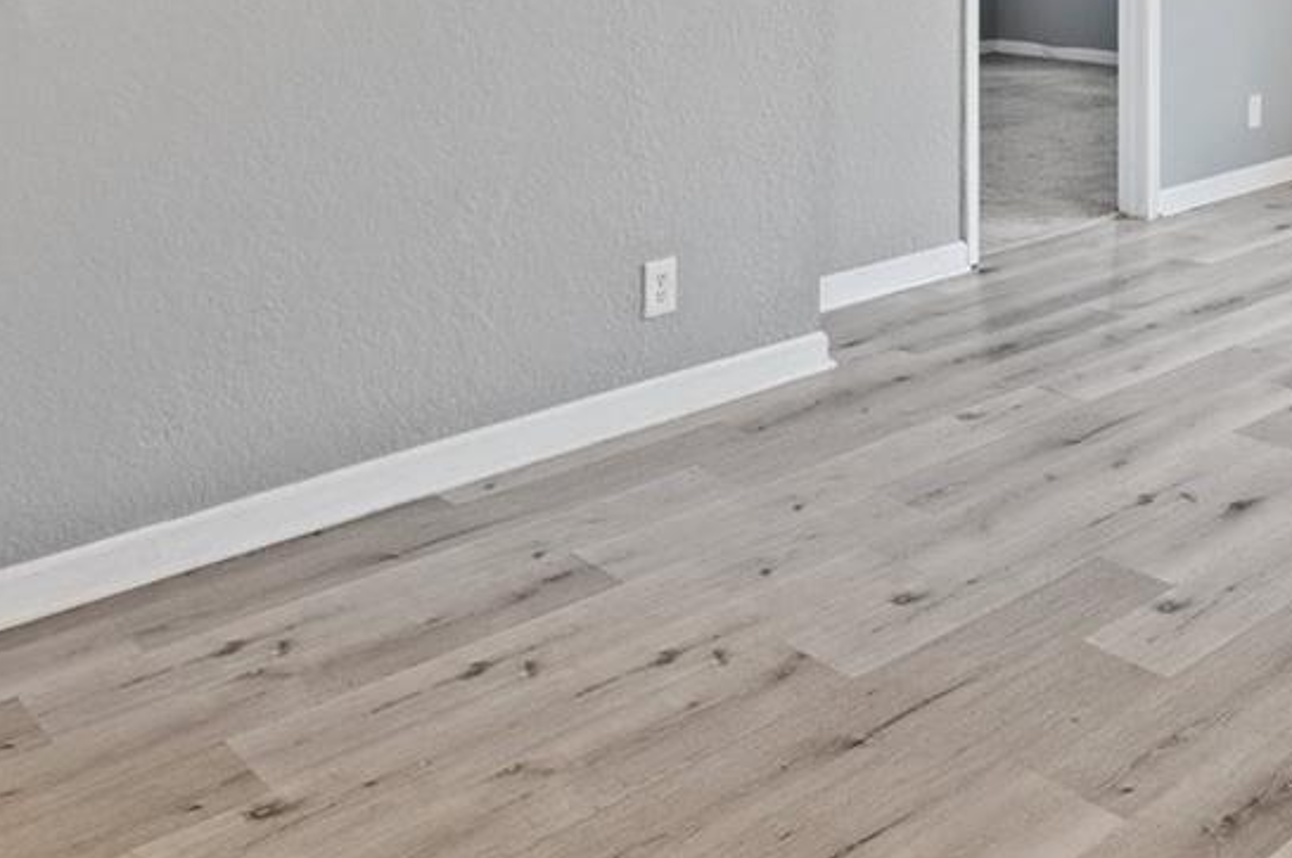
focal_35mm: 44
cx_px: 1062
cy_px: -96
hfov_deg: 42.3
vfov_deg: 27.7
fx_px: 1577
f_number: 8
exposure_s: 1/1.25
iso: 200
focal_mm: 15
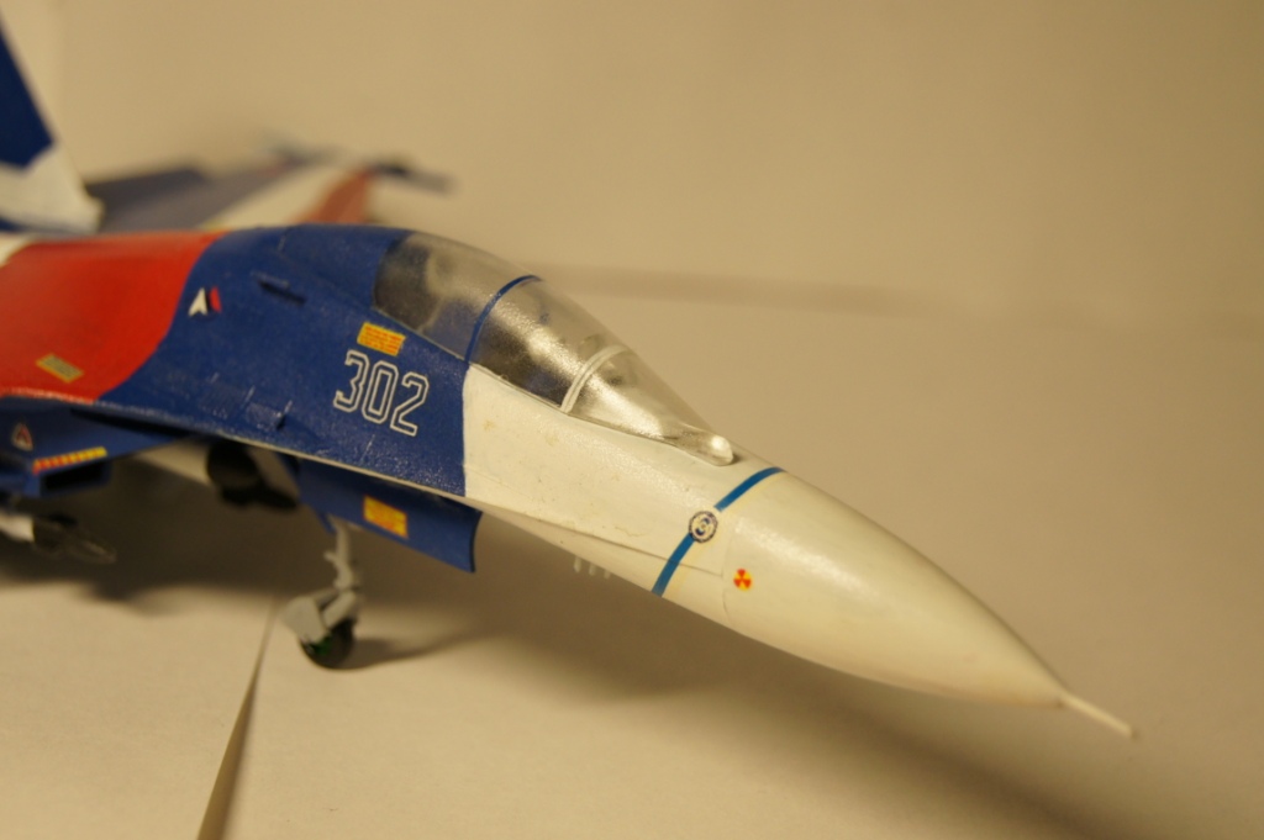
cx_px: 632
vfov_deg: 18.2
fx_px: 2631
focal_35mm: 75
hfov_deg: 27.0
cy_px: 420
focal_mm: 50
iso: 640
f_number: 5.6
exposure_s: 1/80
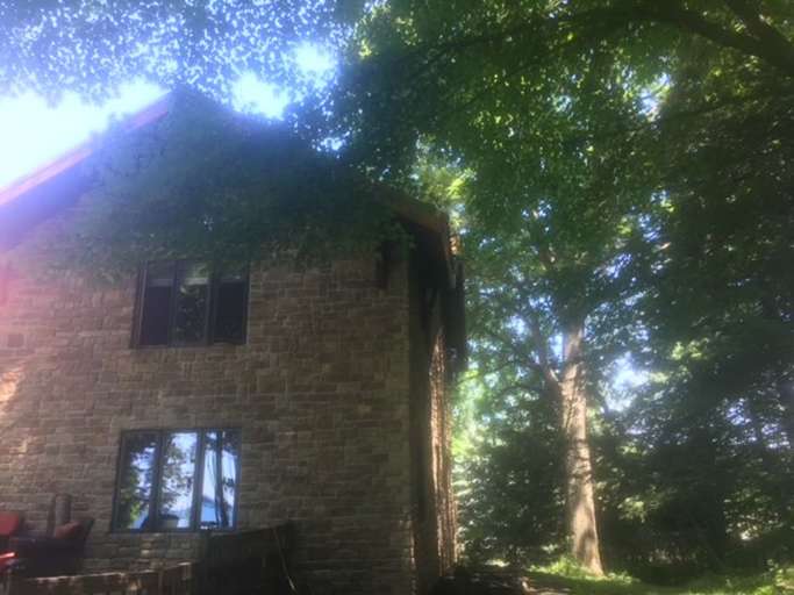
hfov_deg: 61.7
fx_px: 665
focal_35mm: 29
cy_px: 298
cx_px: 397
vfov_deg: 48.2
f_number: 2.2
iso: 32
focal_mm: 4.15
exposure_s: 1/60
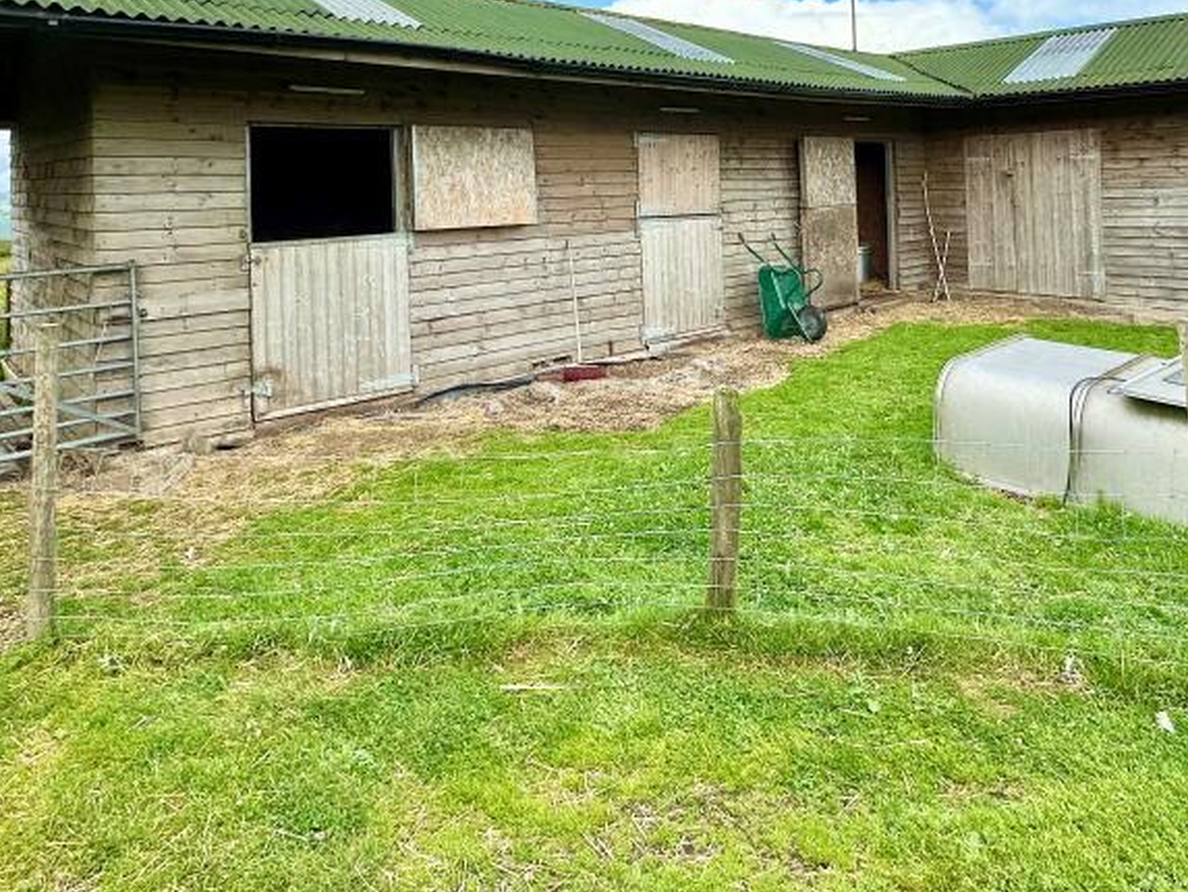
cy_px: 174
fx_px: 858
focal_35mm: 25
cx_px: 593
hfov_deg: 69.4
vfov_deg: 51.4
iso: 50
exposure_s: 1/1553
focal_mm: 2.22
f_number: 2.2
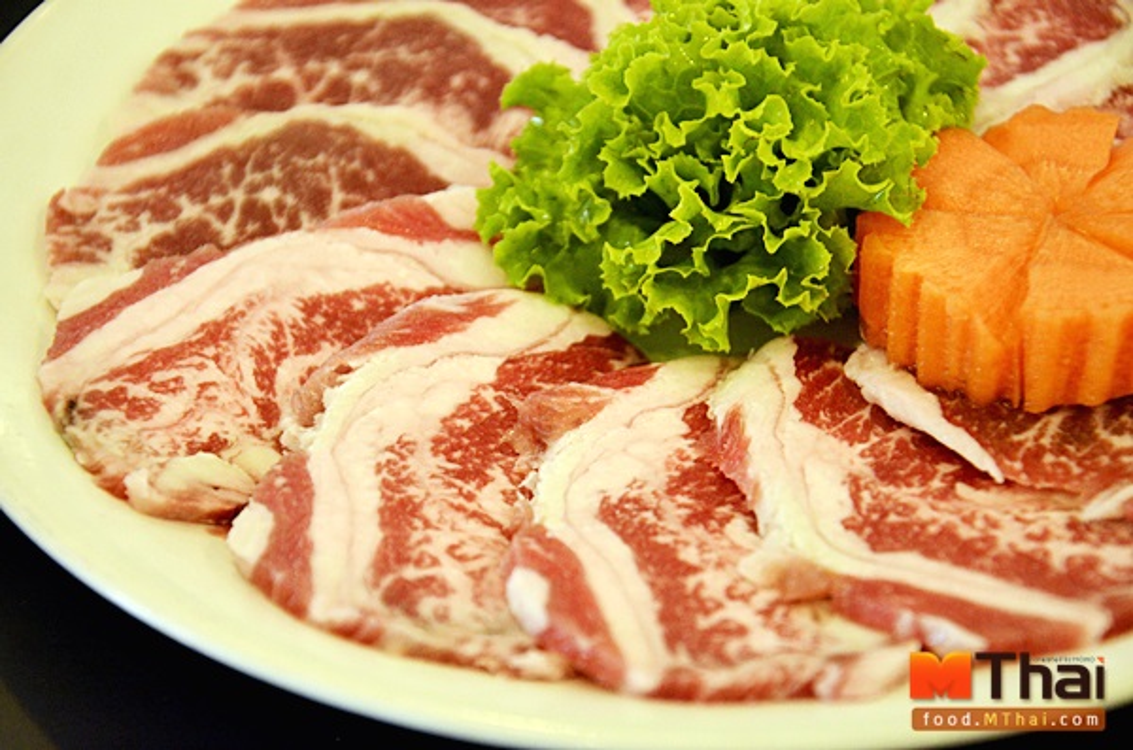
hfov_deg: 18.2
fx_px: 3532
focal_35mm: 112
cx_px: 566
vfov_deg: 12.1
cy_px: 375
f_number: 5.3
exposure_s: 1/125
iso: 1600
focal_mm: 75
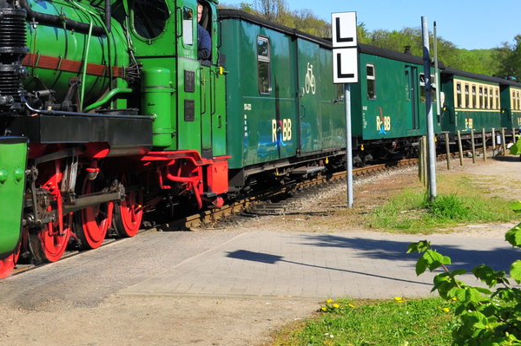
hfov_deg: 27.0
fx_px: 1041
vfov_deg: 18.8
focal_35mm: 72
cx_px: 40
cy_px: 97
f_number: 8
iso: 320
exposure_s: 1/500
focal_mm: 24
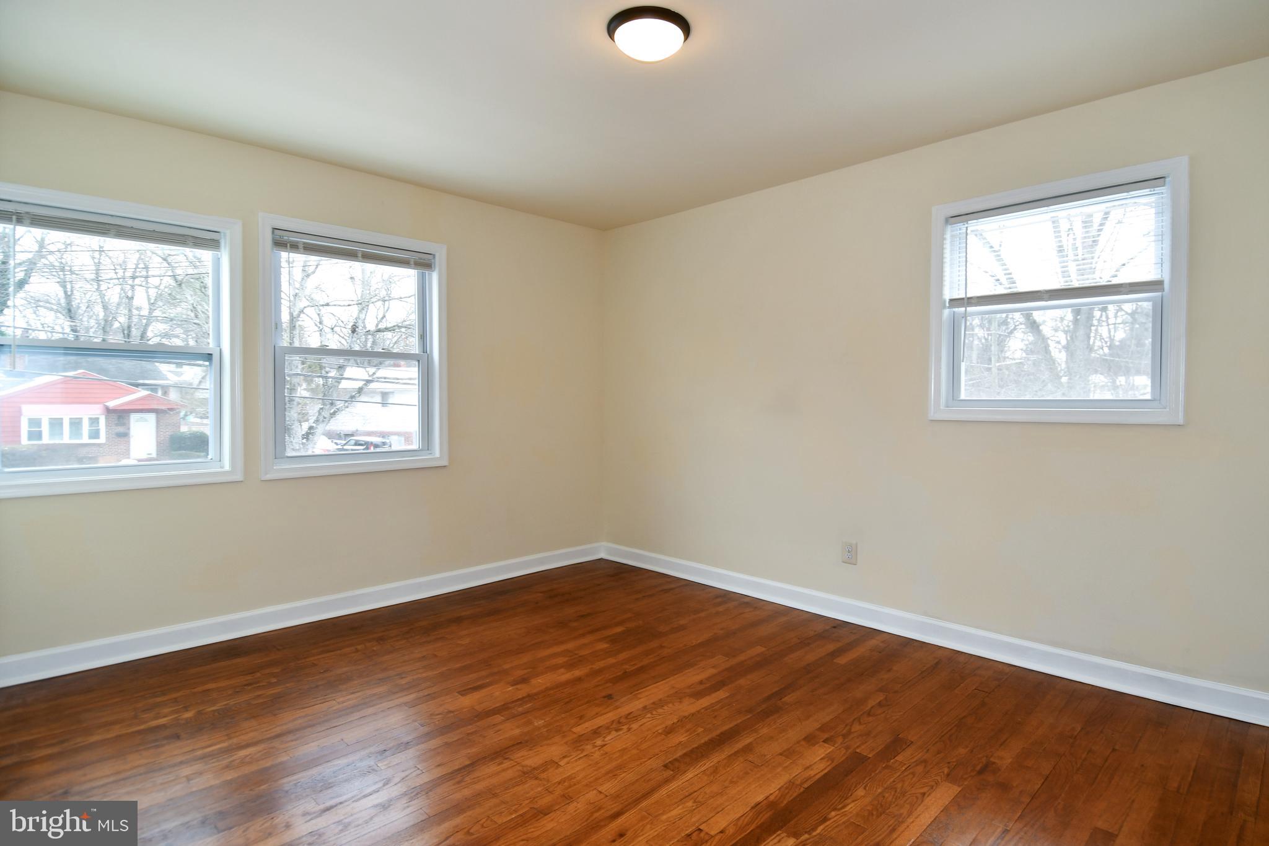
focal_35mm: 18
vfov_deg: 67.4
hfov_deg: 90.0
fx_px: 634
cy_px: 423
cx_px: 634
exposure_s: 1/100
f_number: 5
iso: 200
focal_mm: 12
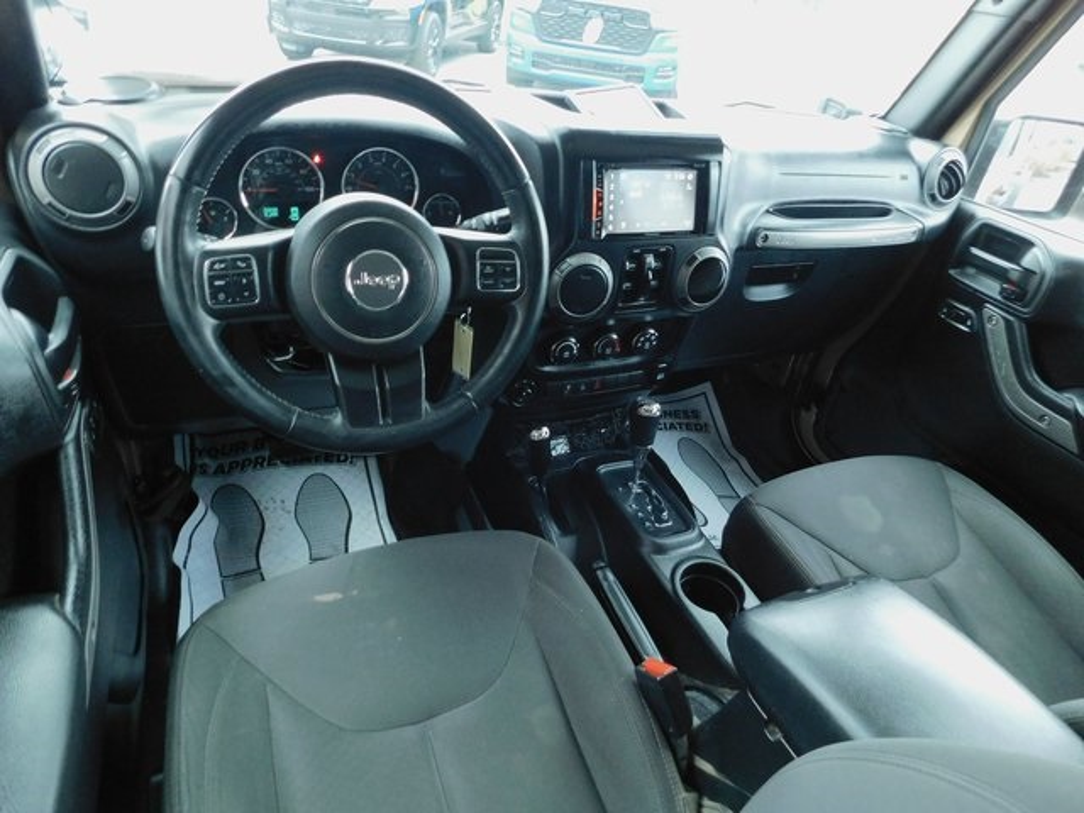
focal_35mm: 23
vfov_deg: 58.9
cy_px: 406
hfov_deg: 73.9
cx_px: 542
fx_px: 720
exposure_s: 1/30
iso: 400
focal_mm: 4
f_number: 3
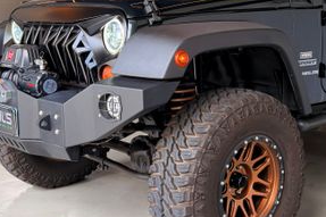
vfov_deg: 32.5
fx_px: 371
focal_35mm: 41
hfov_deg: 47.0
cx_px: 206
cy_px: 83
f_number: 1.78
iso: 200
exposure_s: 1/140
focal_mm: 6.76
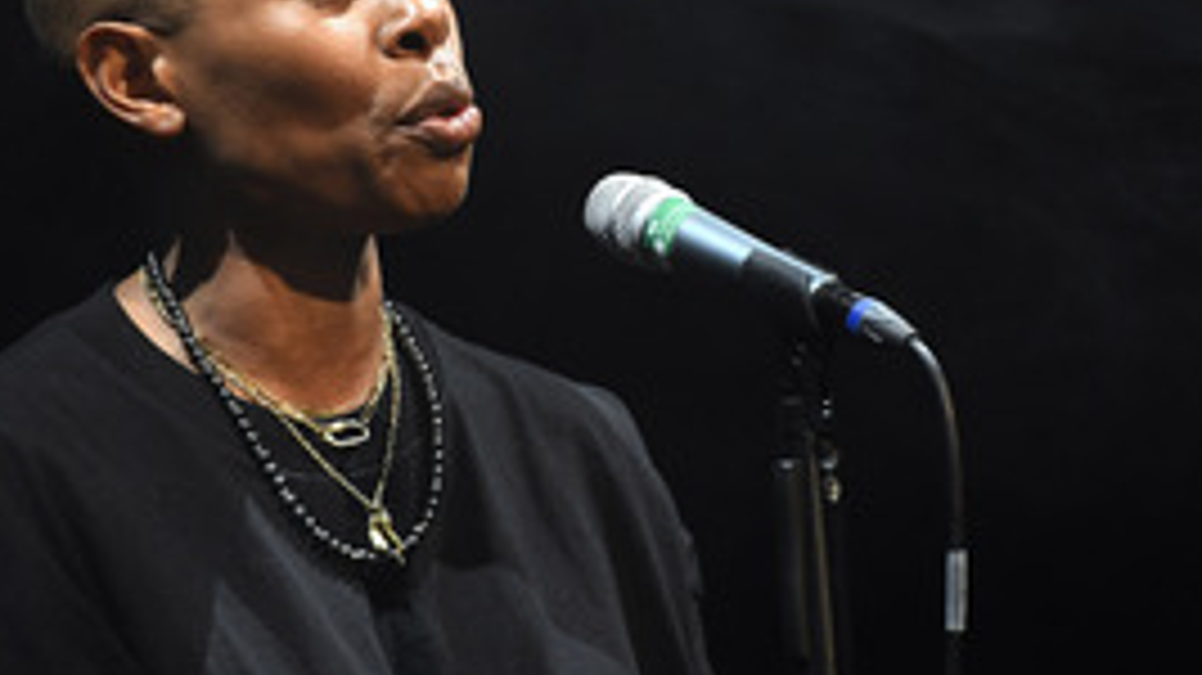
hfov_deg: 6.1
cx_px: 520
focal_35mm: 354
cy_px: 364
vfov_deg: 3.4
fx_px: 11279
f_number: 3.5
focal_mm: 200
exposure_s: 1/160
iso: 2000
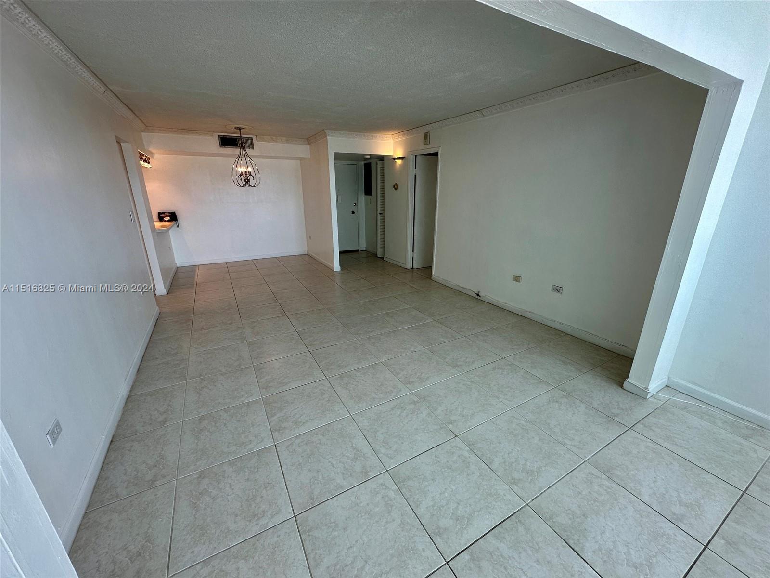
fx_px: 311
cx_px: 385
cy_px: 289
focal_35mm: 14
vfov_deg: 85.7
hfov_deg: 102.1
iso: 64
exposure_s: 1/120
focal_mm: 2.22
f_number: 2.2
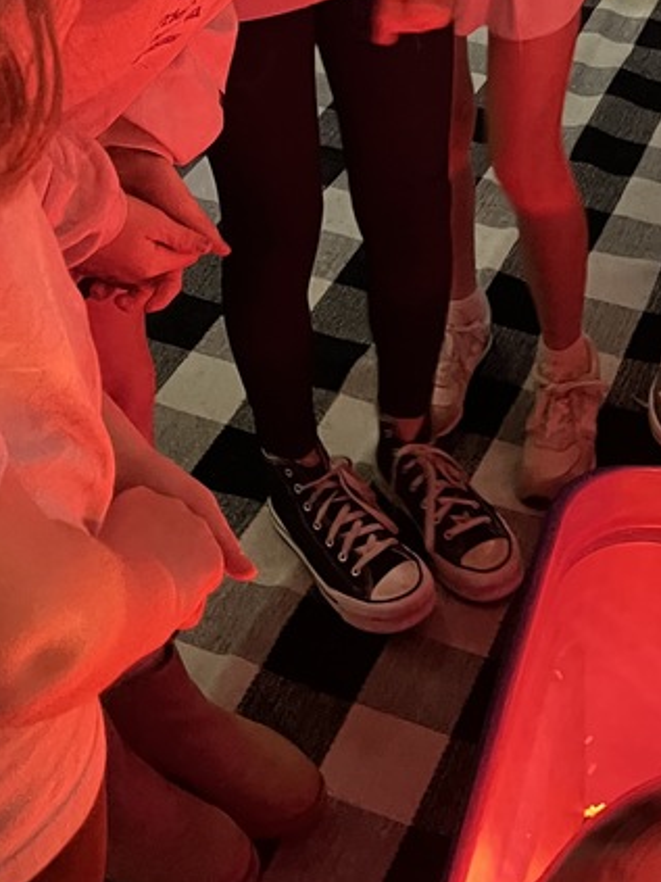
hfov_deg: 23.0
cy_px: -29
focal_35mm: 63
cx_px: 498
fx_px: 1605
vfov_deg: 28.5
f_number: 1.6
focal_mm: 5.1
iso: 640
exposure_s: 1/30
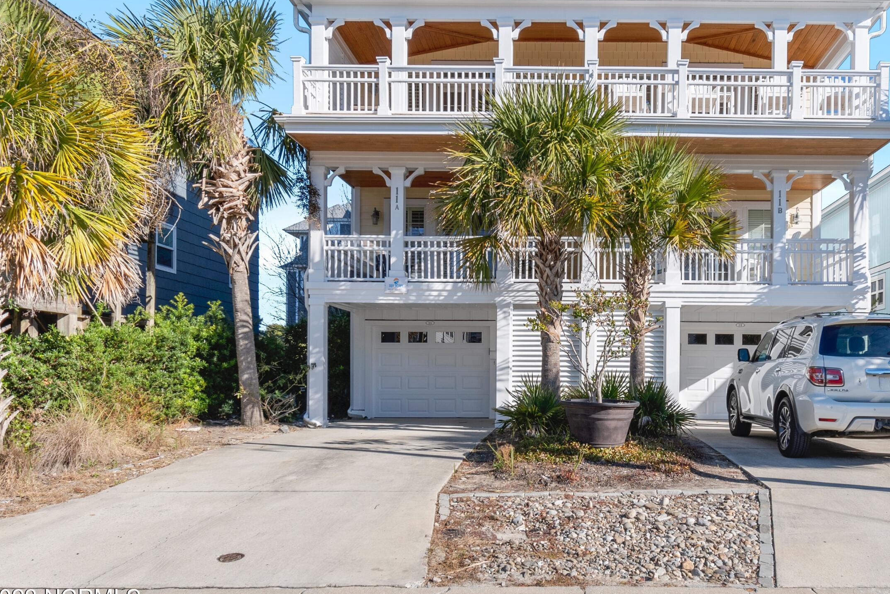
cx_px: 589
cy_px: 220
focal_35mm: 21
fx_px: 519
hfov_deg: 78.7
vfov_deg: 58.7
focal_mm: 10
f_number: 5.6
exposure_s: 1/125
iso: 100
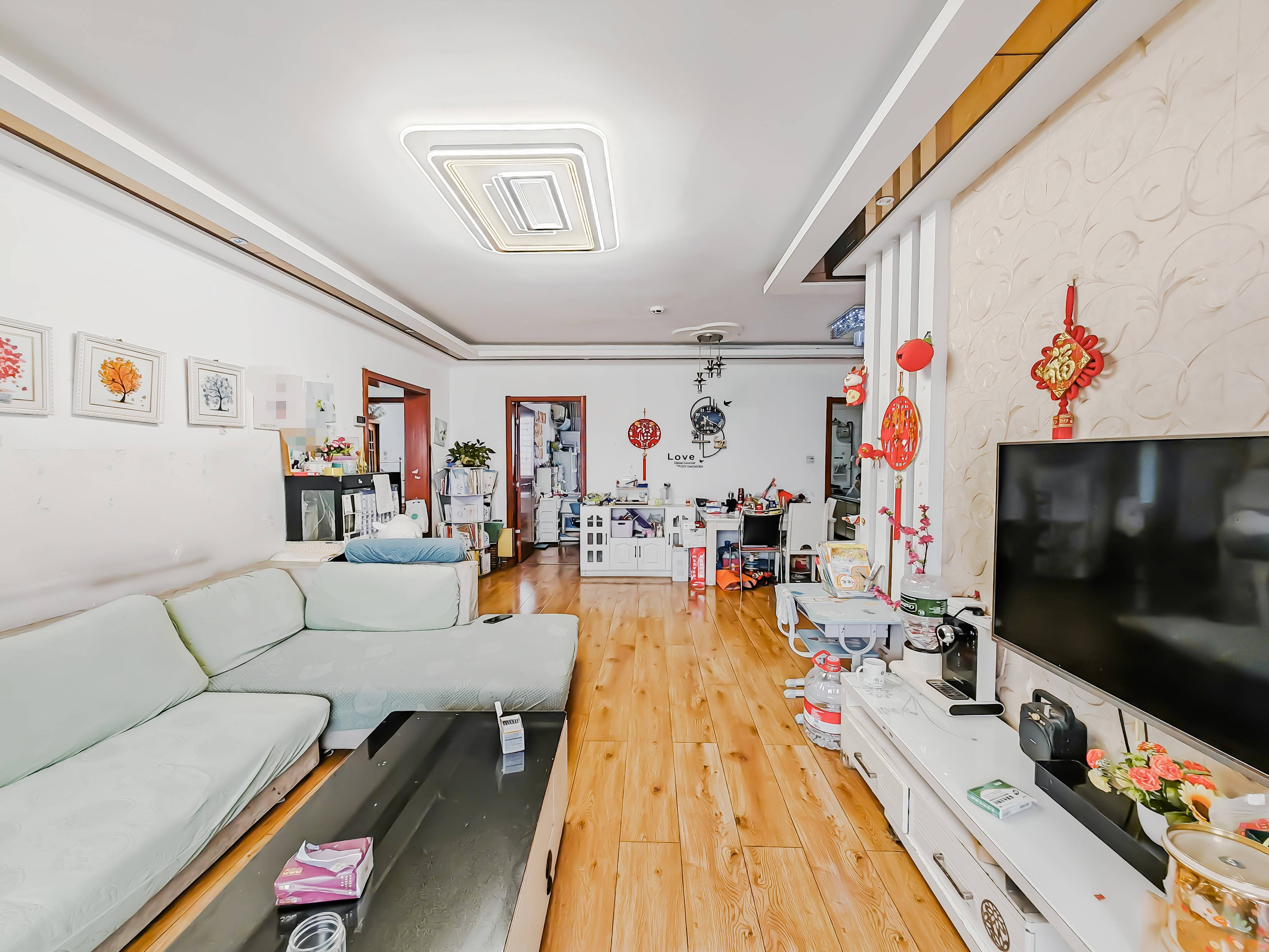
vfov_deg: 89.9
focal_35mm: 13
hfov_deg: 106.2
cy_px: 476
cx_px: 634
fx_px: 477
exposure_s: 1/50
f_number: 2
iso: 125
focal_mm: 1.82
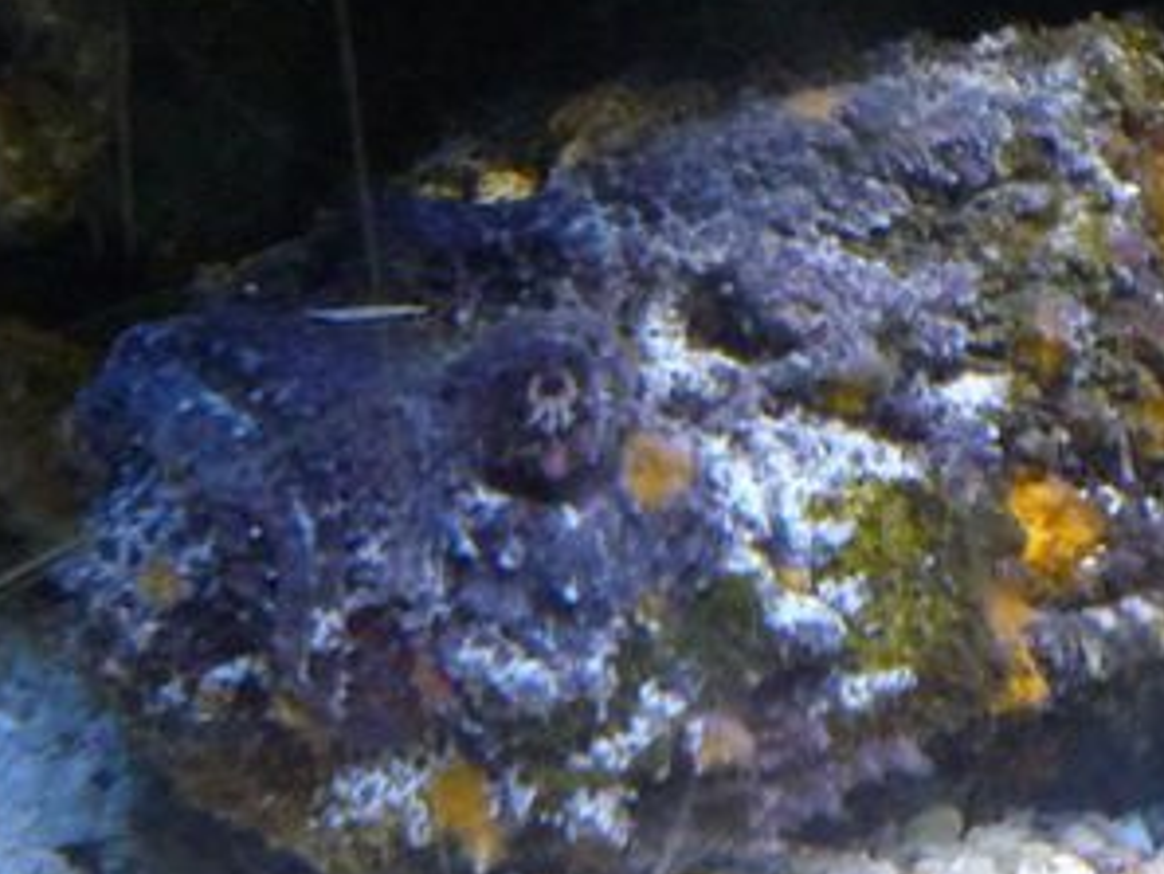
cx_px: 576
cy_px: 513
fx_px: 3330
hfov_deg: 19.8
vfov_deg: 14.9
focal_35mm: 99
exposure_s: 1/13
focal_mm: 5.6
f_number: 3.6
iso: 400
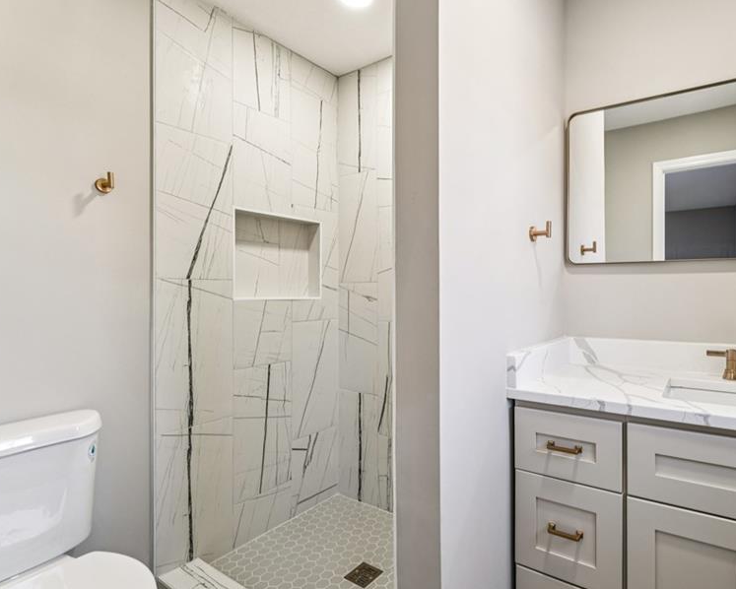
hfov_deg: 84.8
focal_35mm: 18
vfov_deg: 73.8
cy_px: 303
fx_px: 392
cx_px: 458
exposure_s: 1/10
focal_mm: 14
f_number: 13
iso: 400
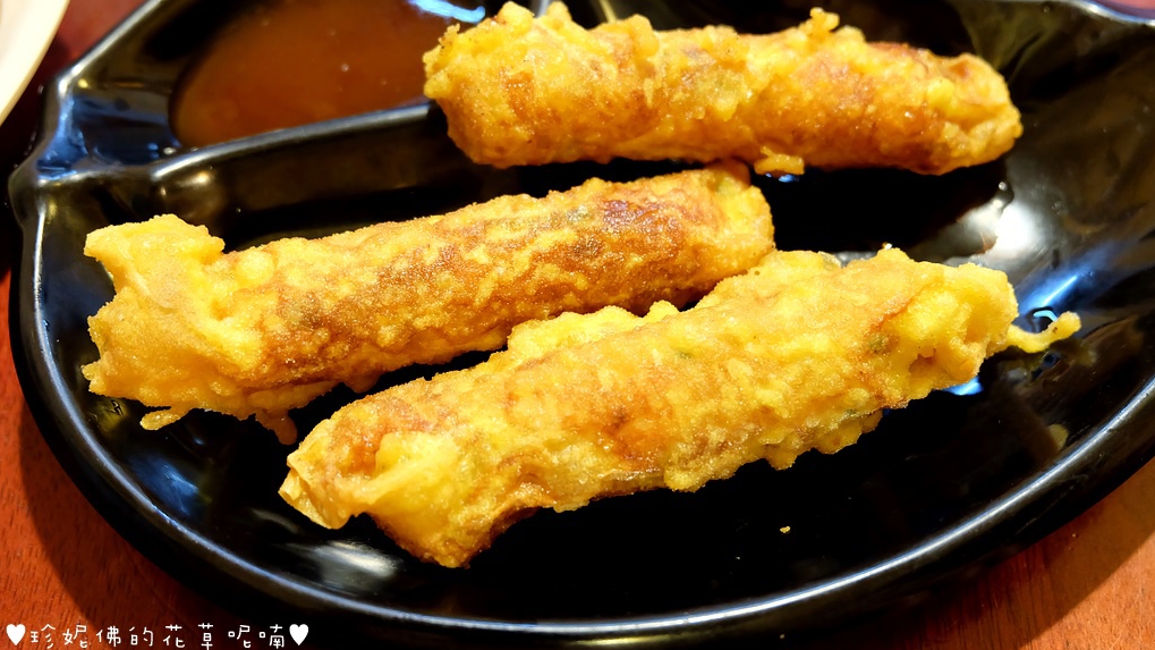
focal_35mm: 40
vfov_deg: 29.7
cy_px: 297
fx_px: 1225
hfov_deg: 50.5
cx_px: 579
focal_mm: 25.6
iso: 3200
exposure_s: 1/20
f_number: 4.5
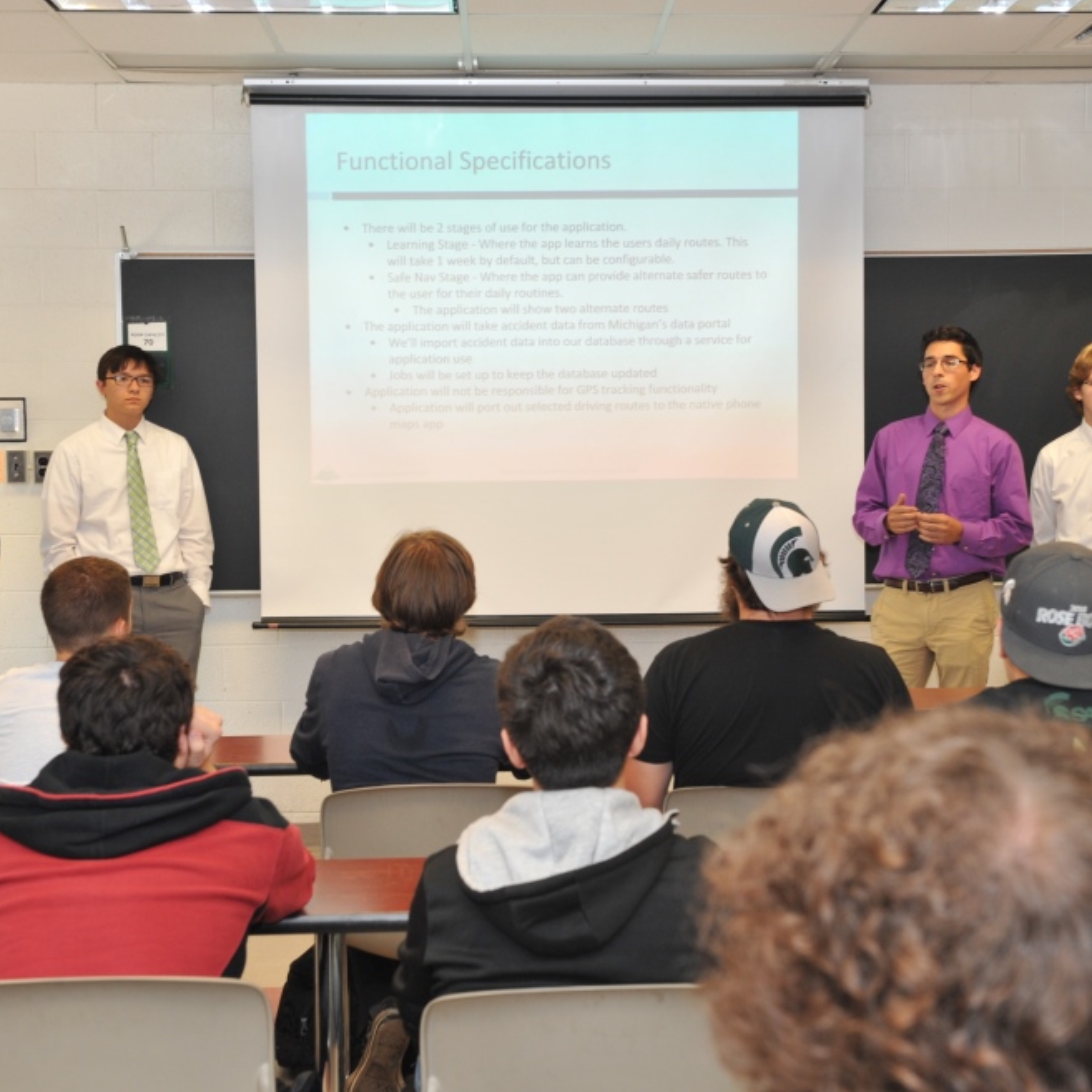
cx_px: 587
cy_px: 549
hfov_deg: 27.7
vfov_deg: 27.7
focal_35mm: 62
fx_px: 2213
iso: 1100
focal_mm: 48
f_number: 7.1
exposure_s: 1/60
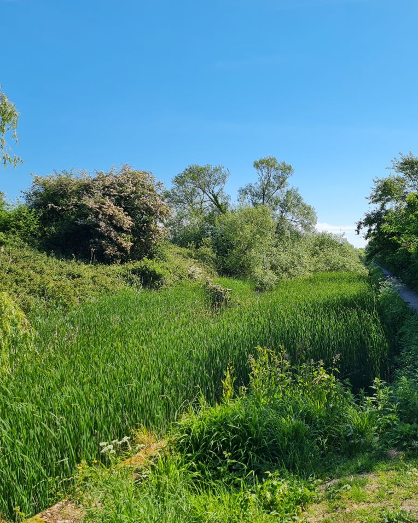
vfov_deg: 52.8
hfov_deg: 43.1
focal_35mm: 34
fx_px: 526
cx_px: 258
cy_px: 261
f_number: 1.8
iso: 50
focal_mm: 5.4
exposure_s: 1/1968
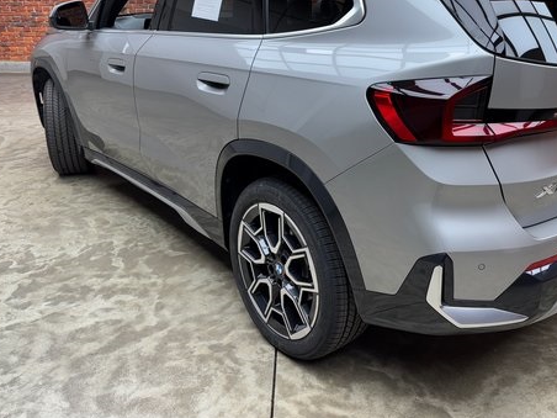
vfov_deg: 41.5
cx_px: 356
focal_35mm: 34
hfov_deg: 53.2
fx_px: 547
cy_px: 157
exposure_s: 1/120
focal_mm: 6.76
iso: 64
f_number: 1.78
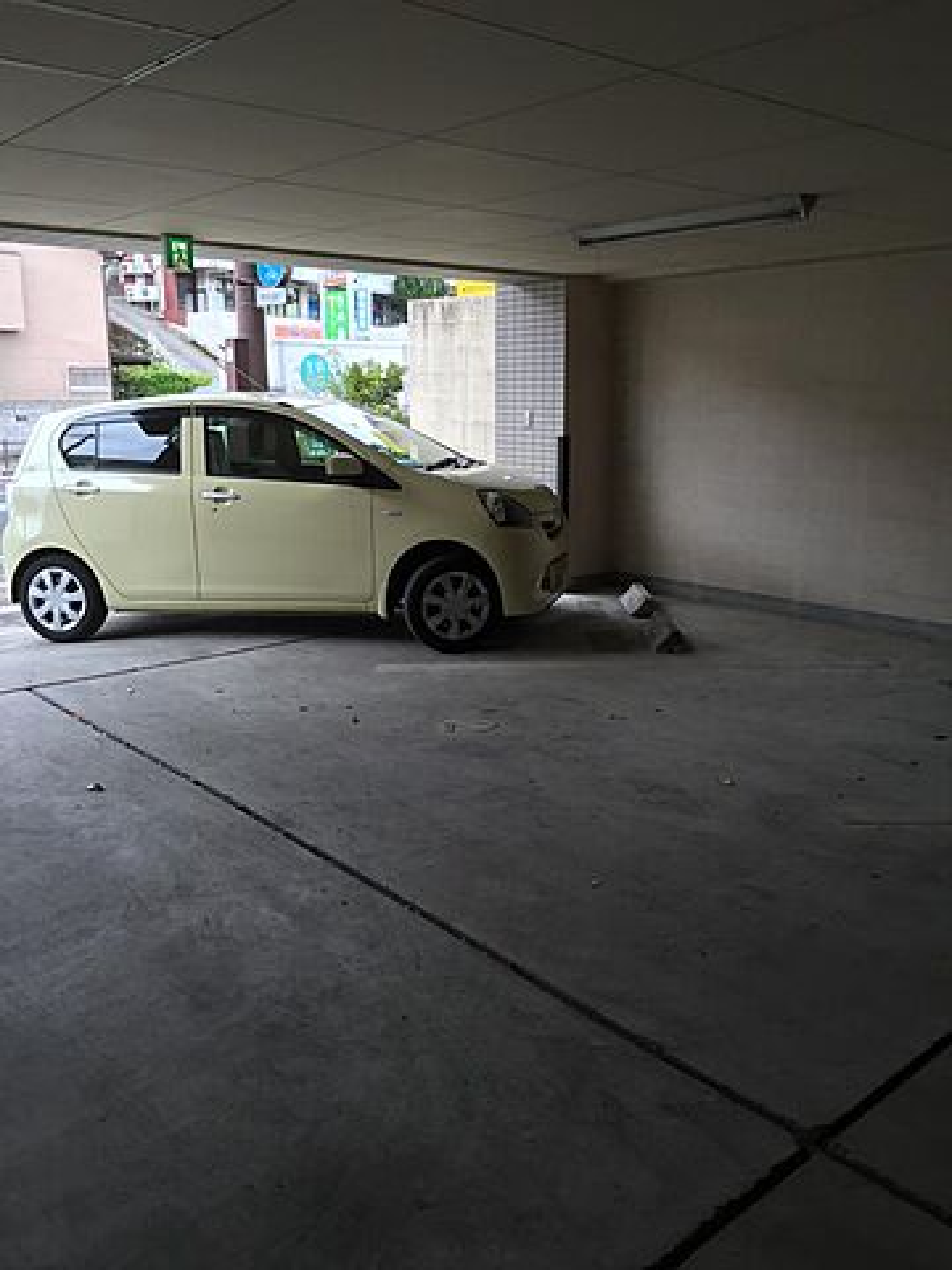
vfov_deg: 61.7
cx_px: 476
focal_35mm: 29
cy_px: 635
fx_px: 1063
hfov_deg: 48.2
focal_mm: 4.15
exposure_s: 1/120
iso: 50
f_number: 2.2
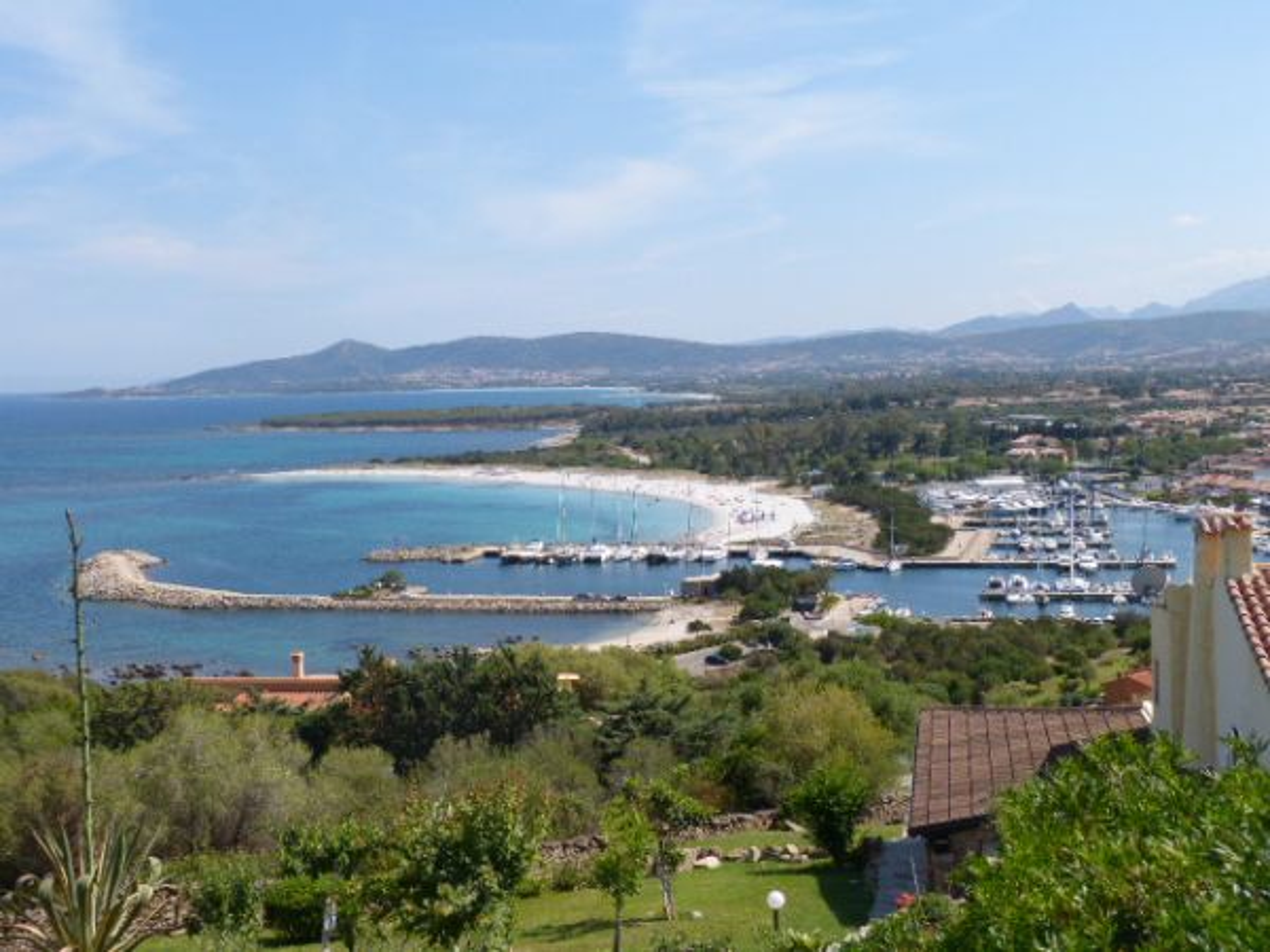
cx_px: 635
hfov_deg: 42.1
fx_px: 1651
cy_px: 476
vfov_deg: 32.2
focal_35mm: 45
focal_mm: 8.1
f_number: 4
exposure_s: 1/1000
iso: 100
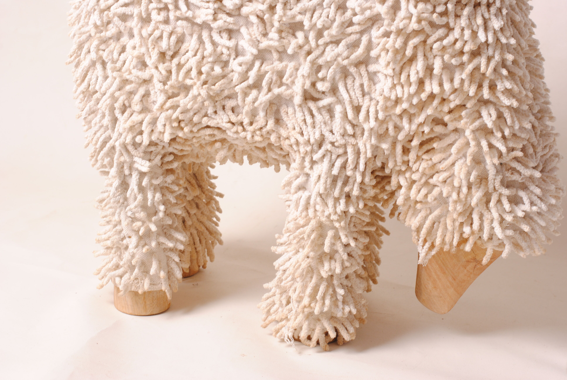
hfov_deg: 27.0
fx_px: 1183
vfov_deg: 18.2
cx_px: 284
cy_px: 190
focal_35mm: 75
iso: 200
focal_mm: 50
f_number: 8
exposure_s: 1/80
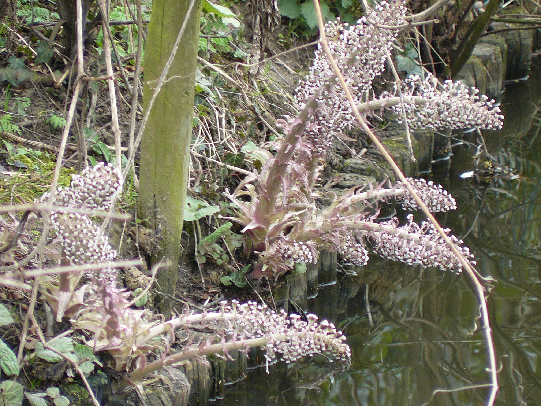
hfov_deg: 3.8
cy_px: 203
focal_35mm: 518
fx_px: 8096
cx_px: 270
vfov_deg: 2.9
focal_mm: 72
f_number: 3.3
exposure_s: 1/30
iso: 125
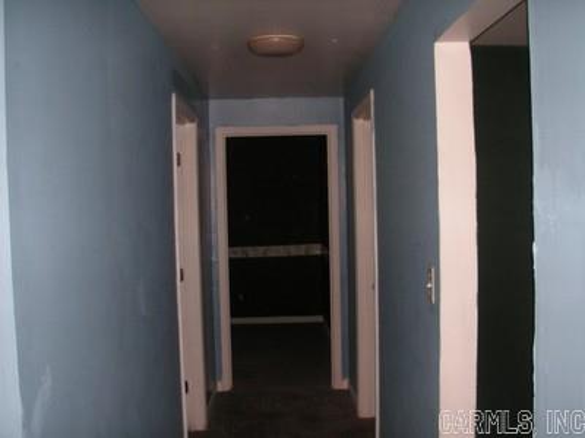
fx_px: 642
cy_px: 219
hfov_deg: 49.0
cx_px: 292
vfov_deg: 37.7
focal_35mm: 38
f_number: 3.3
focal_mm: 6.3
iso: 160
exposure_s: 1/45
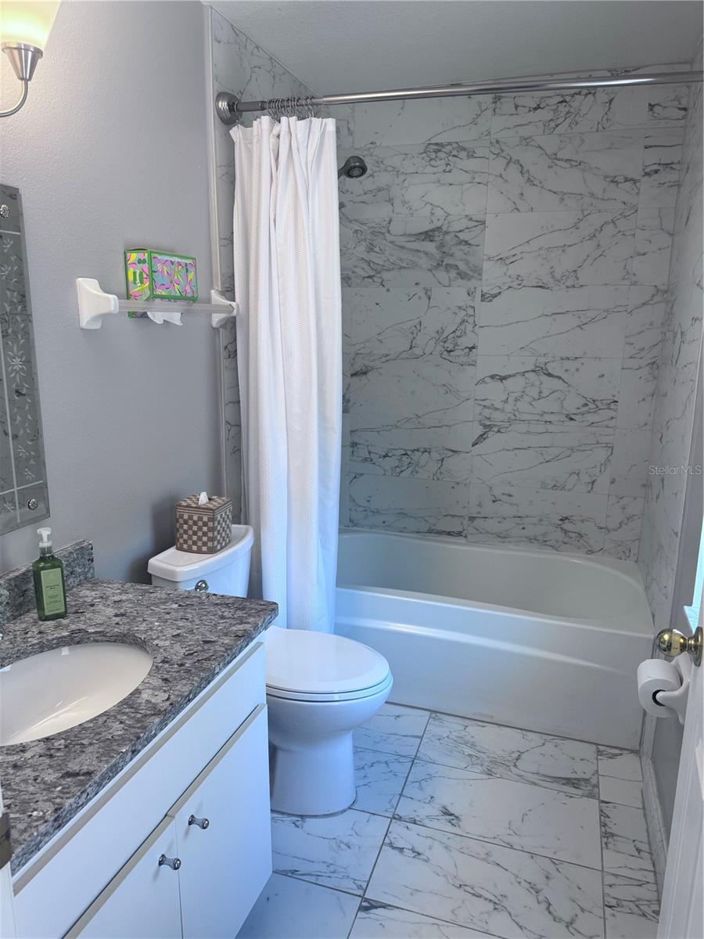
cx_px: 352
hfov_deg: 56.8
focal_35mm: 24
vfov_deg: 71.6
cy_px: 470
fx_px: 651
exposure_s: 1/120
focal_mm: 6.76
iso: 125
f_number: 1.78
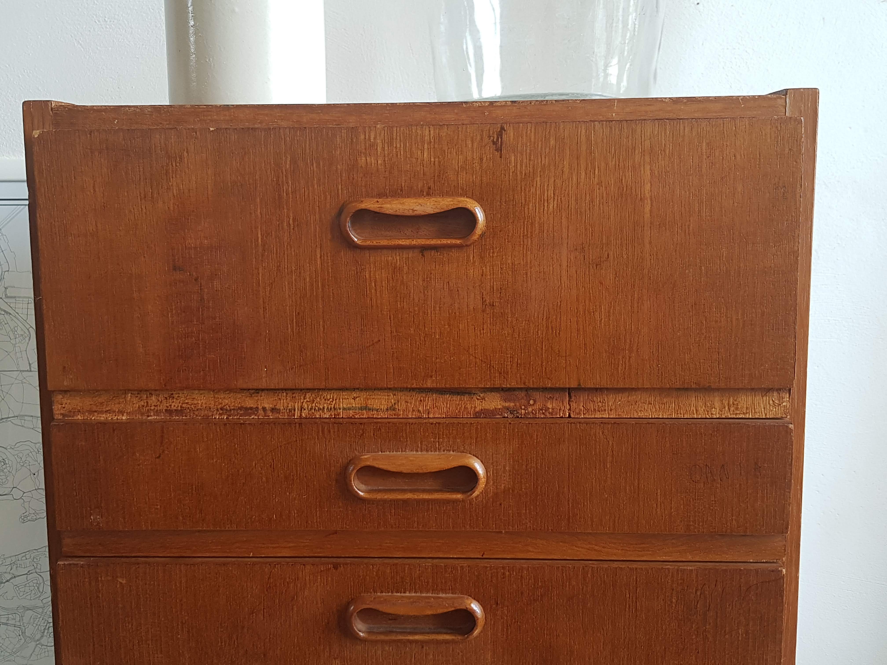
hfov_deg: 67.3
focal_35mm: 26
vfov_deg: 53.1
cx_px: 444
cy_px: 332
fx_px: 666
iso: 64
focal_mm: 4.2
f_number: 1.7
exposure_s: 1/50
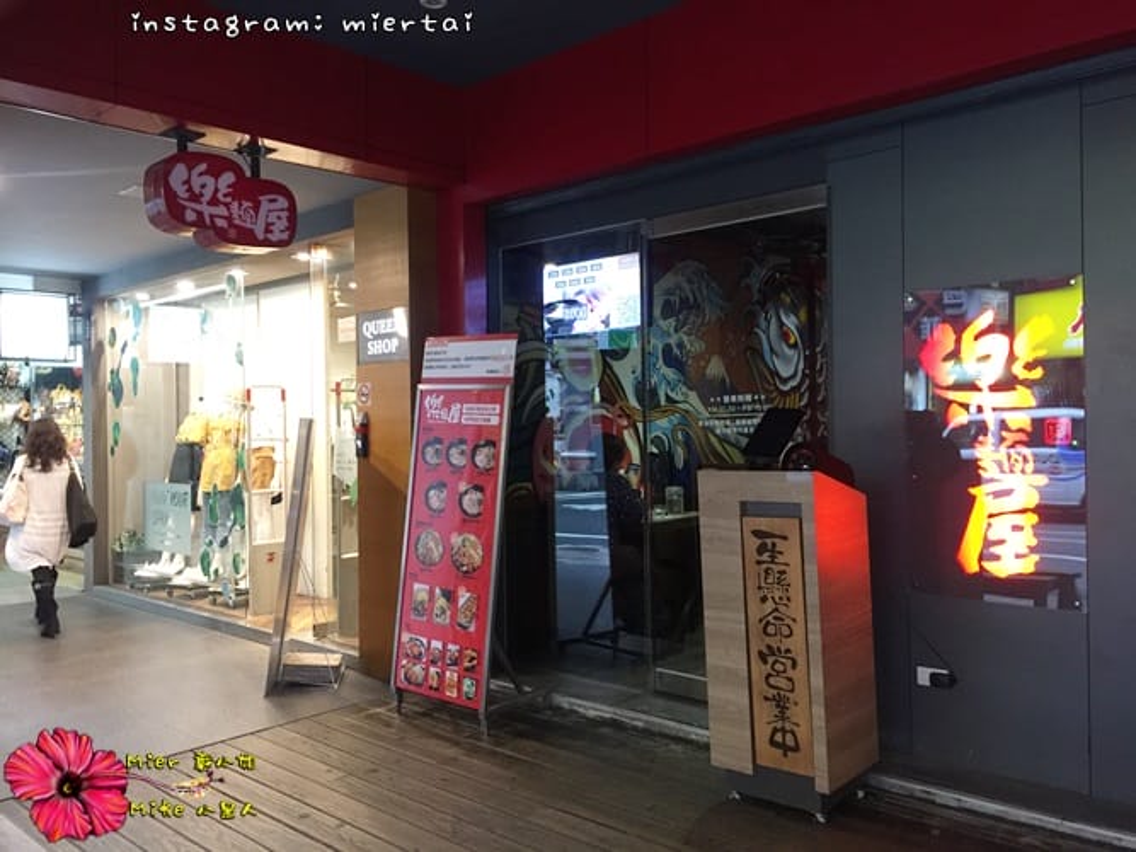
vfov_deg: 48.2
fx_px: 952
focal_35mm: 29
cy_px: 426
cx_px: 568
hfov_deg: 61.7
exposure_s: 1/15
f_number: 2.2
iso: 125
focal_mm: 4.15
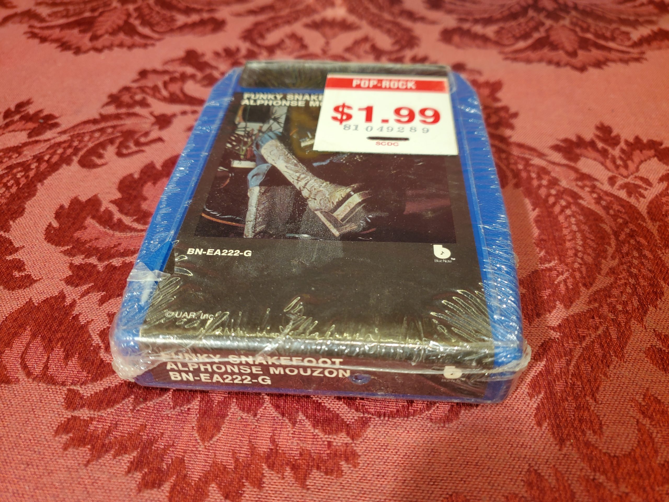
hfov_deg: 67.3
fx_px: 502
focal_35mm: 26
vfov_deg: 53.1
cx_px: 334
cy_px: 251
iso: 100
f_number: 1.5
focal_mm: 4.3
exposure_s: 1/120
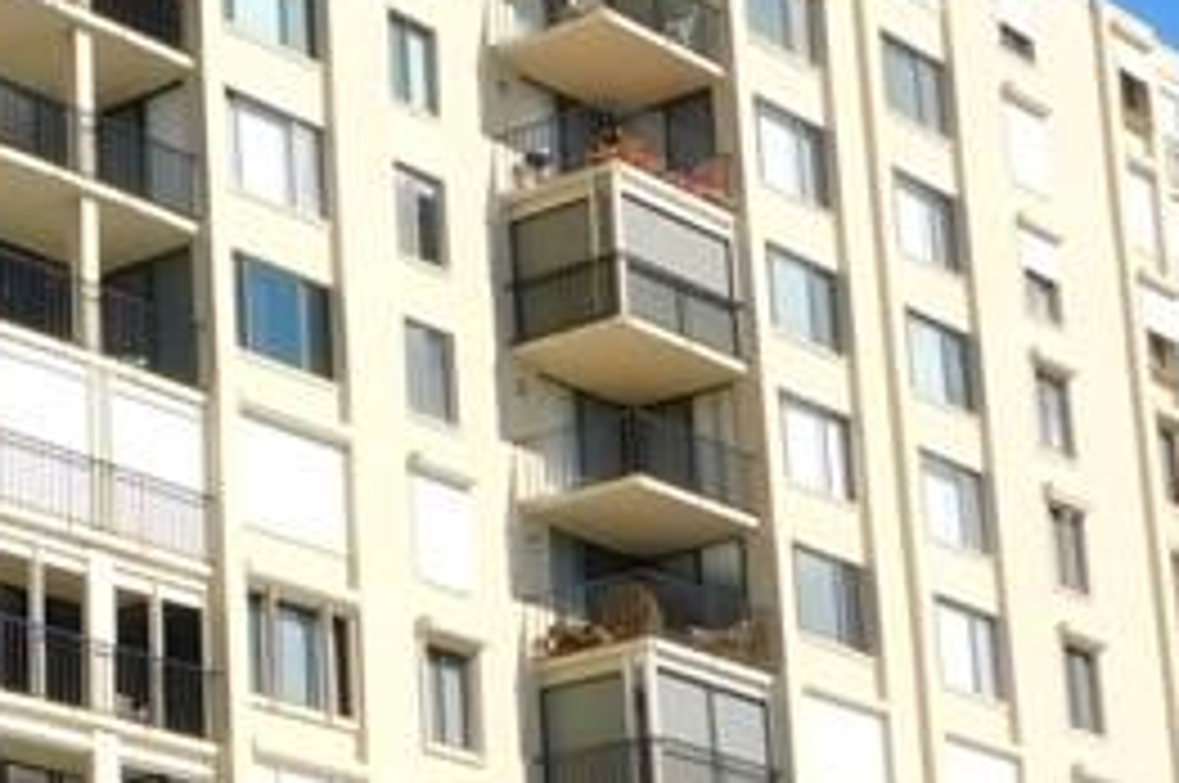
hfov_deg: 17.3
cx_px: -135
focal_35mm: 114
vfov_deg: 12.0
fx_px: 3729
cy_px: 585
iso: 125
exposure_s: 1/1250
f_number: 3.2
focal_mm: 4.9
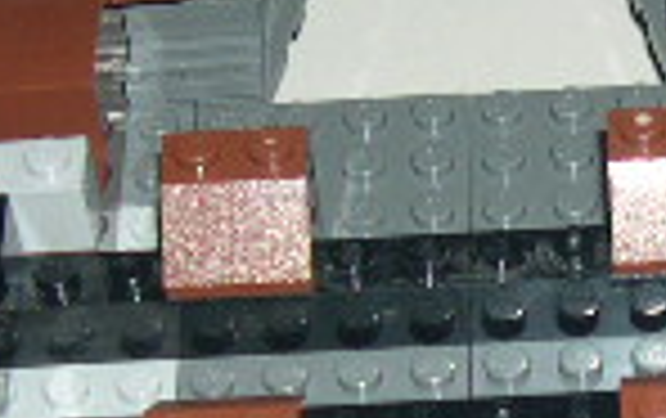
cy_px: 315
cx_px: 666
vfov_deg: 7.6
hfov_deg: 11.9
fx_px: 3163
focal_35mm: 174
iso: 100
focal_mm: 8
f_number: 2.8
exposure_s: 1/60
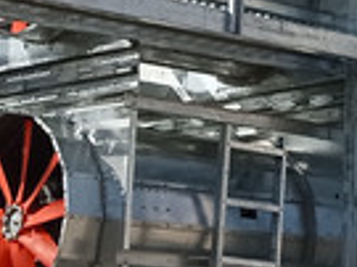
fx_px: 1824
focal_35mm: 177
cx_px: 516
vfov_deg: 8.3
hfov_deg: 10.8
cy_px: -53
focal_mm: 4.74
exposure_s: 1/5988
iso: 107
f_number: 1.79
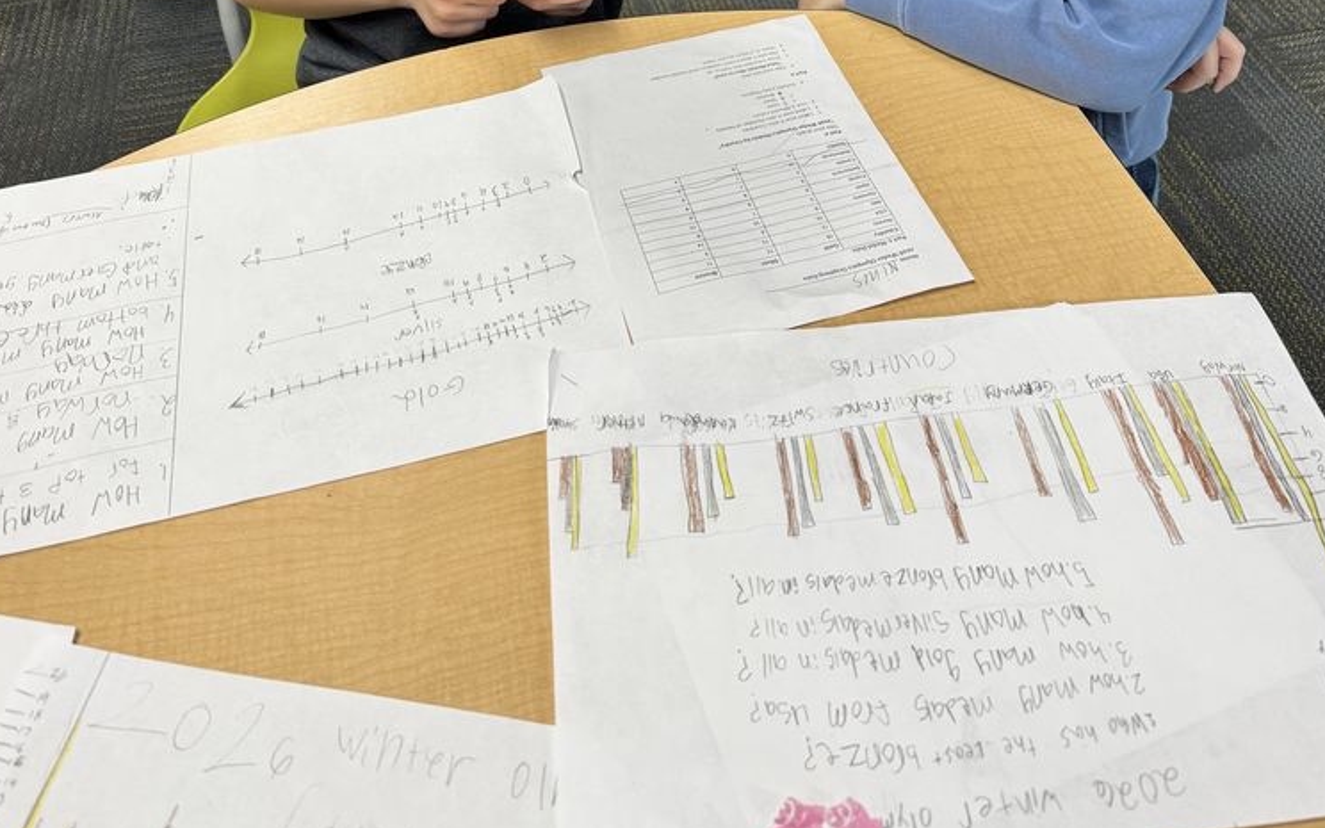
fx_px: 1264
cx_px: 661
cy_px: -16
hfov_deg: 55.3
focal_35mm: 35
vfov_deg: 33.0
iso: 125
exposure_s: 1/120
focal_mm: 6.76
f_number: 1.78
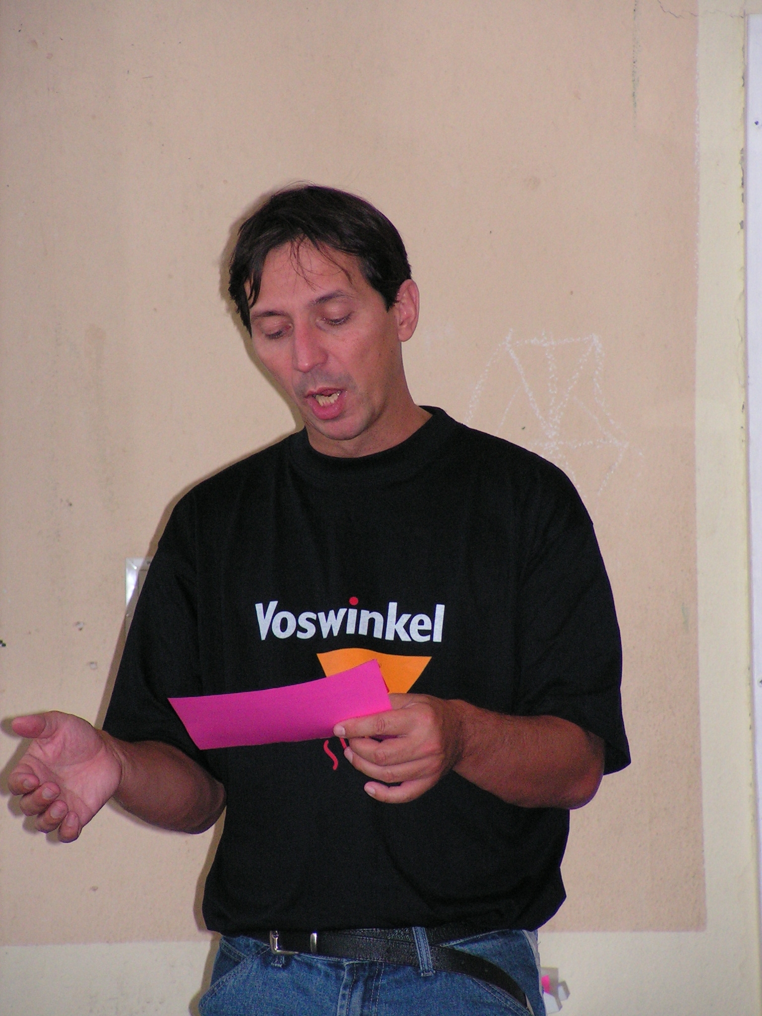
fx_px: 5694
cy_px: 508
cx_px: 381
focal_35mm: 194
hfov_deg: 7.7
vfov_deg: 10.2
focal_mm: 32.4
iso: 200
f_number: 3.4
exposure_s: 1/200
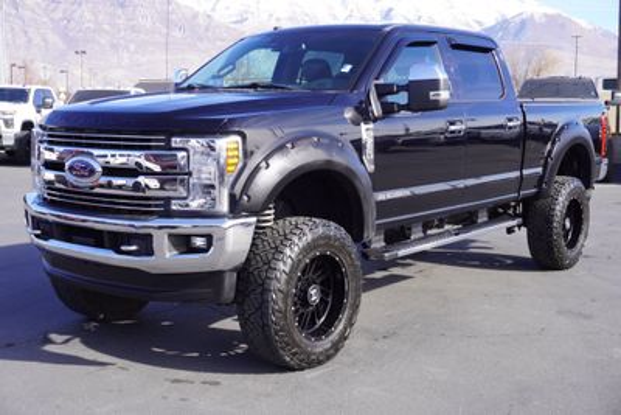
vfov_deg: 29.0
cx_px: 310
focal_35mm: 46
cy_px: 208
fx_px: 802
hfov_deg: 42.3
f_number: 8
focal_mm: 31
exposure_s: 1/100
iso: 100
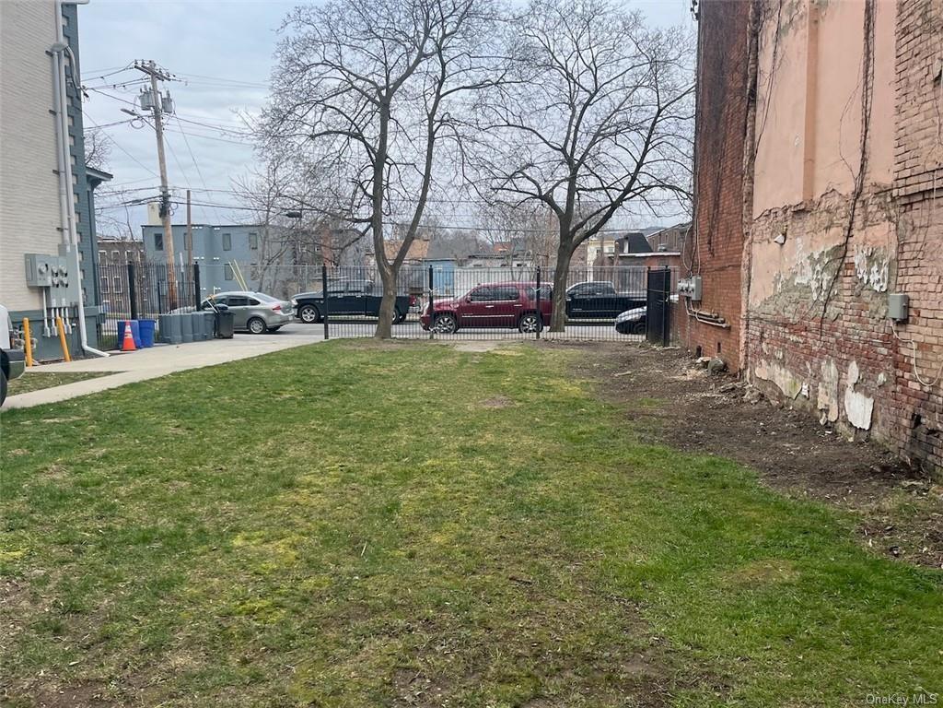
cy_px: 354
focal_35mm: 26
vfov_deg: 53.1
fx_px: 708
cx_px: 472
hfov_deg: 67.3
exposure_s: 1/1279
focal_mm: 5.1
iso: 50
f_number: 1.6
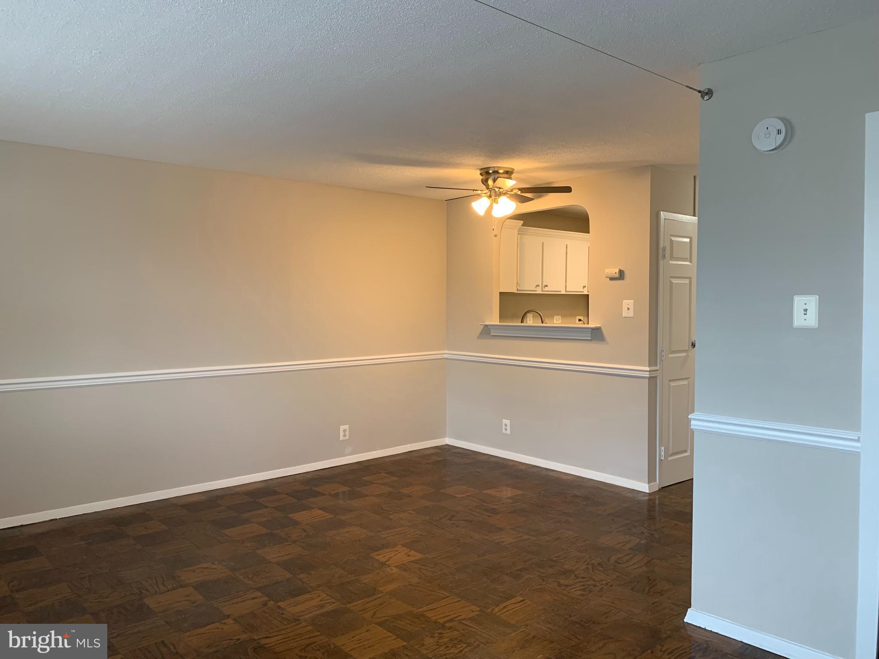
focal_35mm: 26
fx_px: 660
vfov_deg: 53.1
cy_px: 330
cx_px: 440
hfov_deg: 67.3
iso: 125
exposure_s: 1/60
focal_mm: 4.25
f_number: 1.8
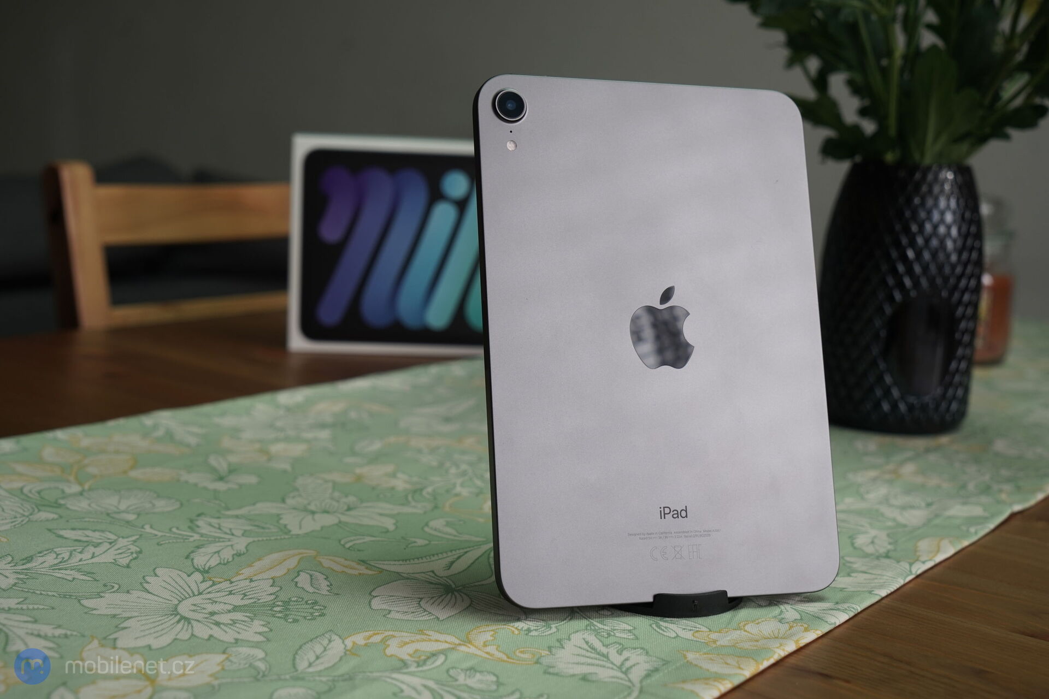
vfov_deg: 28.1
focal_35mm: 48
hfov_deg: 41.1
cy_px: 350
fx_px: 1399
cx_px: 524
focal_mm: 48
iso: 500
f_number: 6.3
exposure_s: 1/160
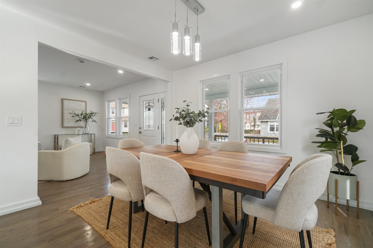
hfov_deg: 100.4
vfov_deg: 77.3
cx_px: 186
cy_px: 124
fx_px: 155
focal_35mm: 15
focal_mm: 10
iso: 125
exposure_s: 1/60
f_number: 8
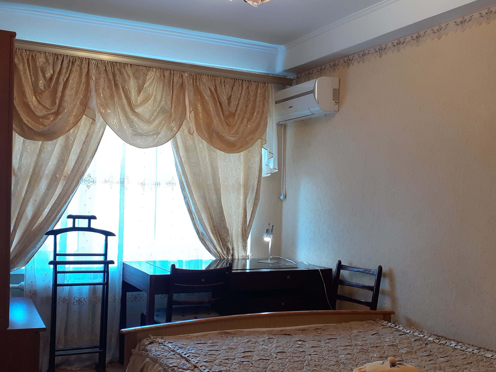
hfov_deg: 48.9
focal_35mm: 38
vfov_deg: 37.5
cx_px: 227
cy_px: 236
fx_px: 545
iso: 64
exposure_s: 1/50
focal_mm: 3.6
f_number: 1.9
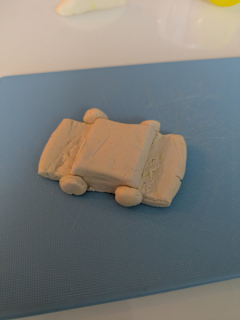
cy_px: 160
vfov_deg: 69.4
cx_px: 120
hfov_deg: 54.9
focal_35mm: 25
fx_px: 231
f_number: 1.89
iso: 474
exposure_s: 1/25
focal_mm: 5.43
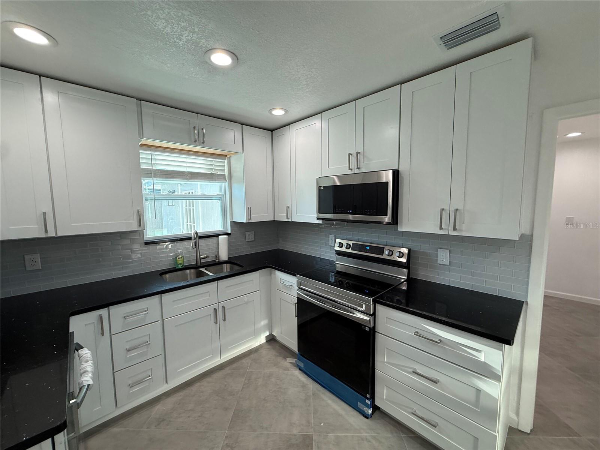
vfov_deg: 85.7
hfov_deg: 102.1
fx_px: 243
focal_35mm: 14
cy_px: 225
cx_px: 300
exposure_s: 1/120
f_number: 2.2
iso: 100
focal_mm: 2.22
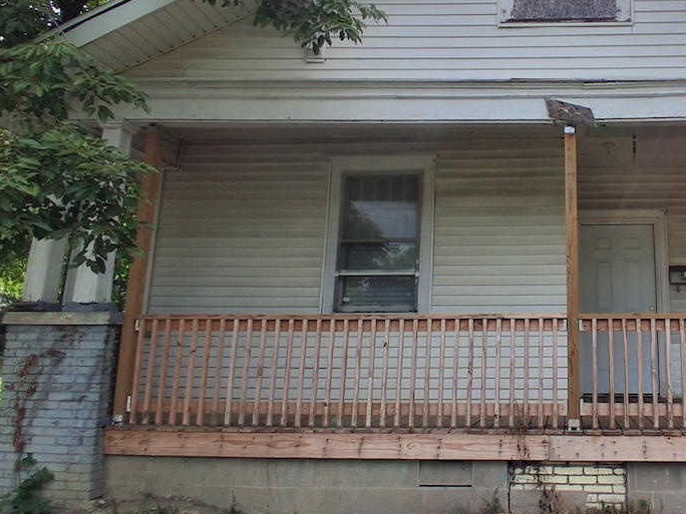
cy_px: 209
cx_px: 530
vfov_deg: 44.0
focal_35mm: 32
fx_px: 634
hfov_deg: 53.7
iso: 50
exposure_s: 1/1174
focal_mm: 1.4
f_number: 2.2
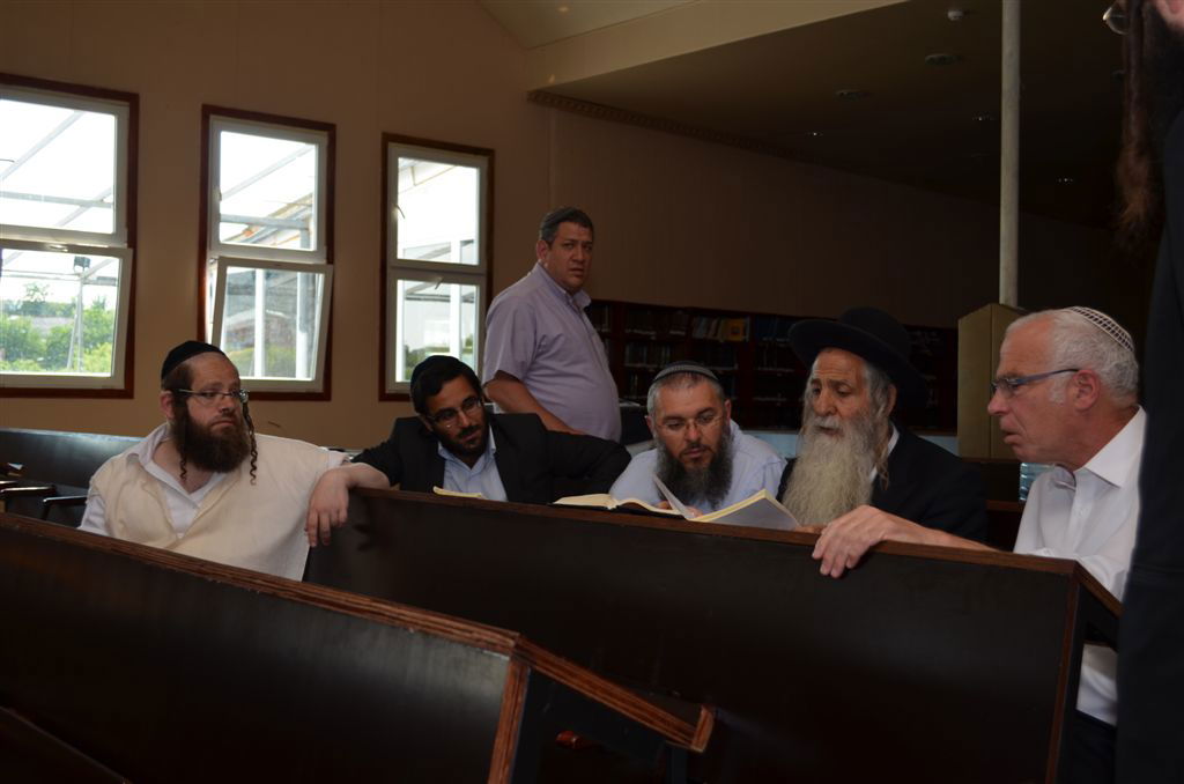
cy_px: 392
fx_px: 1378
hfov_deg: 46.5
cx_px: 592
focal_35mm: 42
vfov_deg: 31.7
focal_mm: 28
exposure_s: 1/60
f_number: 4.5
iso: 100
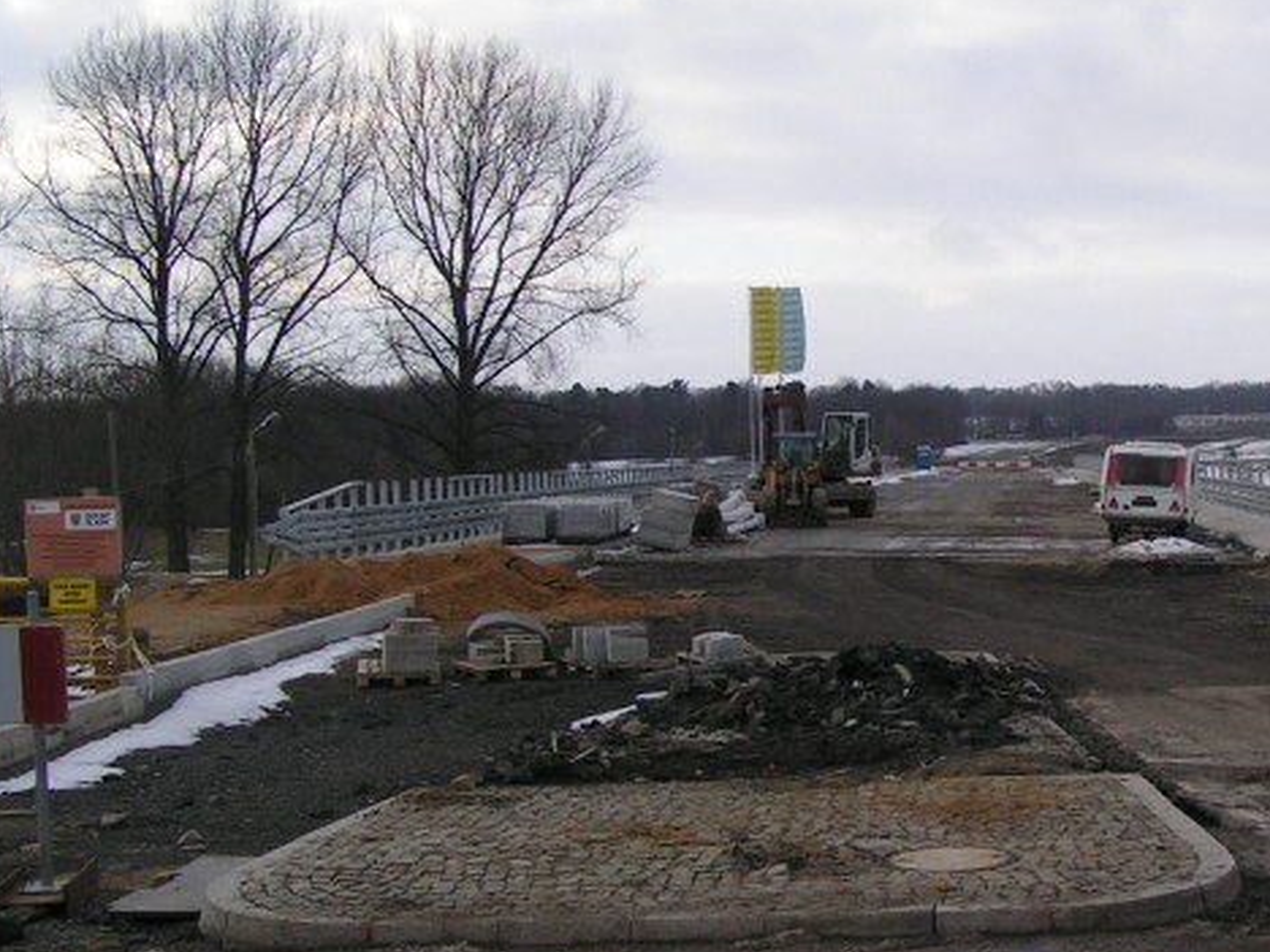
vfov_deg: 22.6
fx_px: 2385
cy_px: 494
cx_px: 969
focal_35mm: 65
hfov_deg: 29.3
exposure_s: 1/160
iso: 50
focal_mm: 5.8
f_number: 5
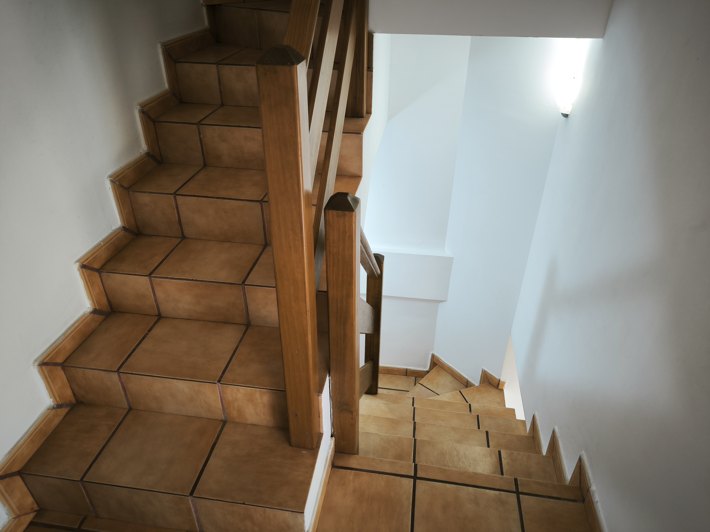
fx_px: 492
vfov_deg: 56.8
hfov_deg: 71.6
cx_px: 355
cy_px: 266
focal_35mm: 24
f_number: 1.9
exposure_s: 1/50
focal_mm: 6.92
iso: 200
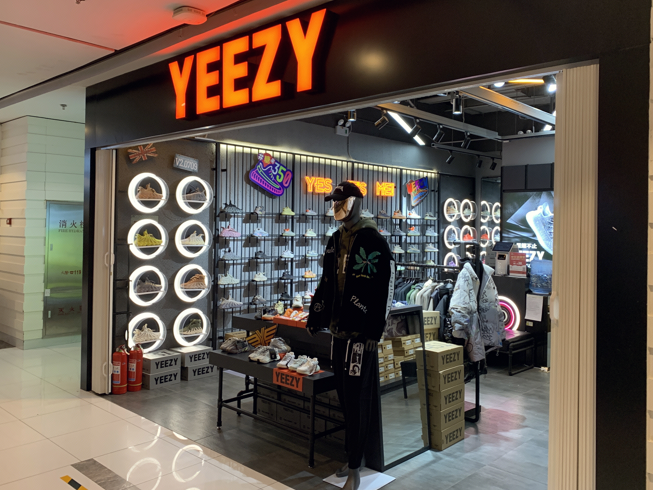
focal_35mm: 30
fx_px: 566
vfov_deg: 46.8
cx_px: 343
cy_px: 224
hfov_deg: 59.9
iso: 100
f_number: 1.8
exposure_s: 1/91
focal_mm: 4.25
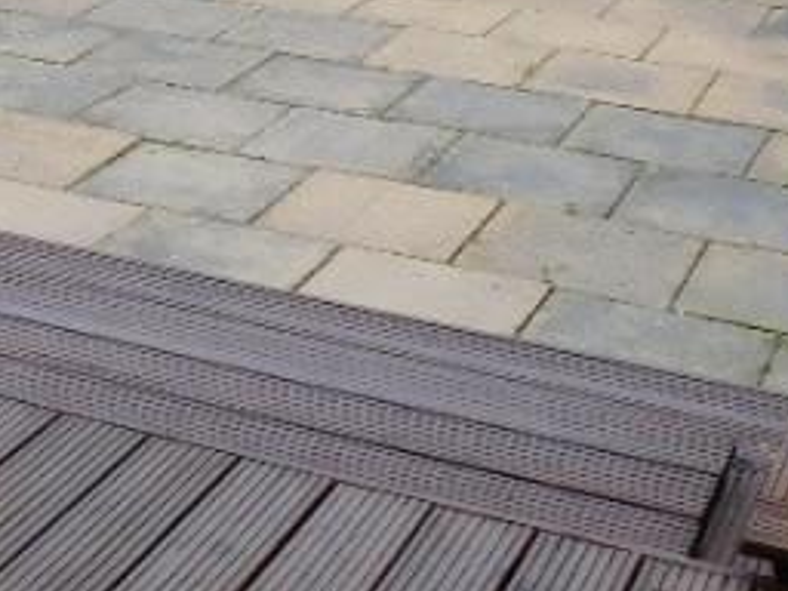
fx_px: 2094
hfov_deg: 20.6
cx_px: -6
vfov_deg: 15.4
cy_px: -139
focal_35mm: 92
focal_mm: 4
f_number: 3
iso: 125
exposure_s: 1/320
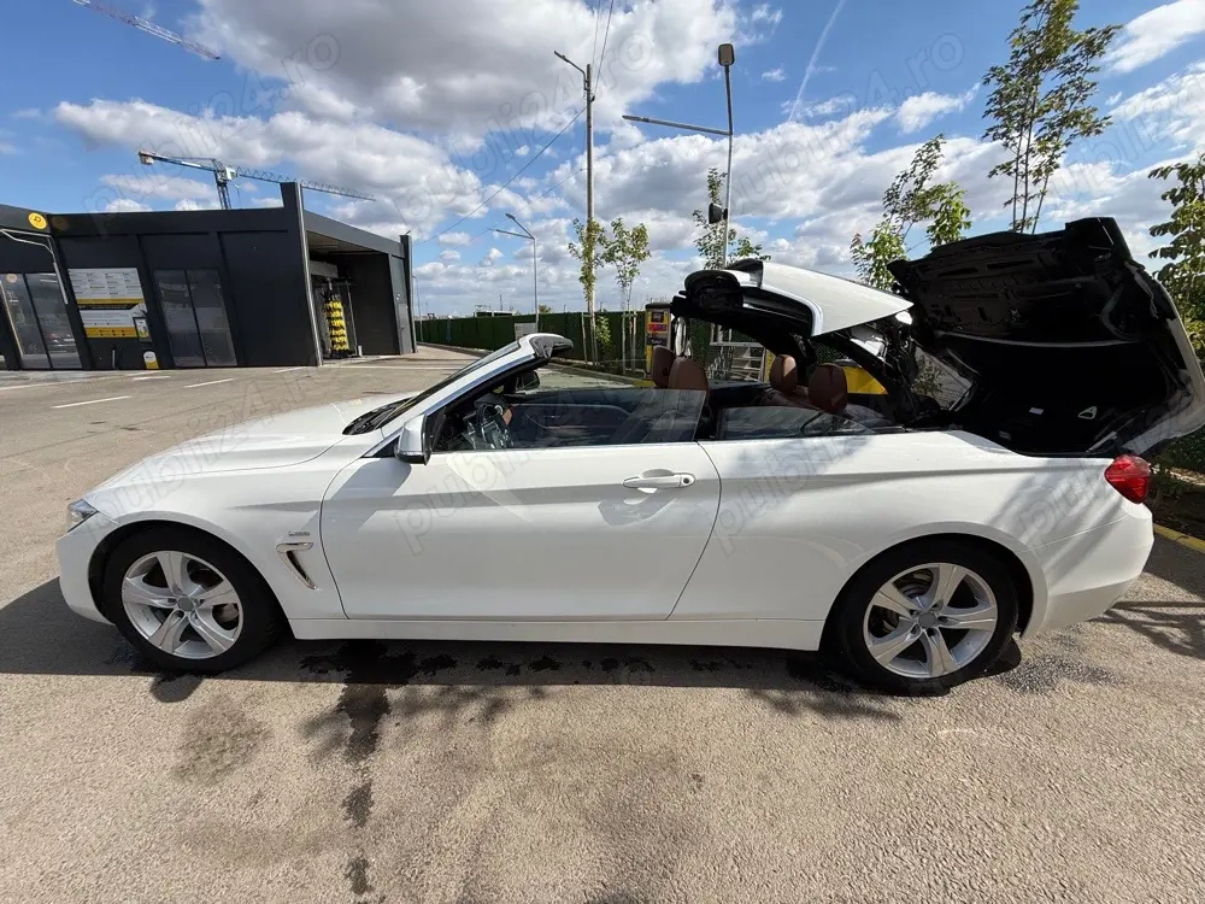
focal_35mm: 14
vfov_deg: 85.7
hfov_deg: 102.1
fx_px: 487
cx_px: 602
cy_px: 452
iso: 50
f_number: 2.2
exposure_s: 1/2320
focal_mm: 2.22
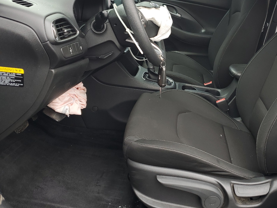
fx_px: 296
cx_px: 180
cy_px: 68
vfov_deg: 38.2
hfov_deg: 49.4
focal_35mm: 37
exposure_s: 1/196
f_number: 1.5
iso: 50
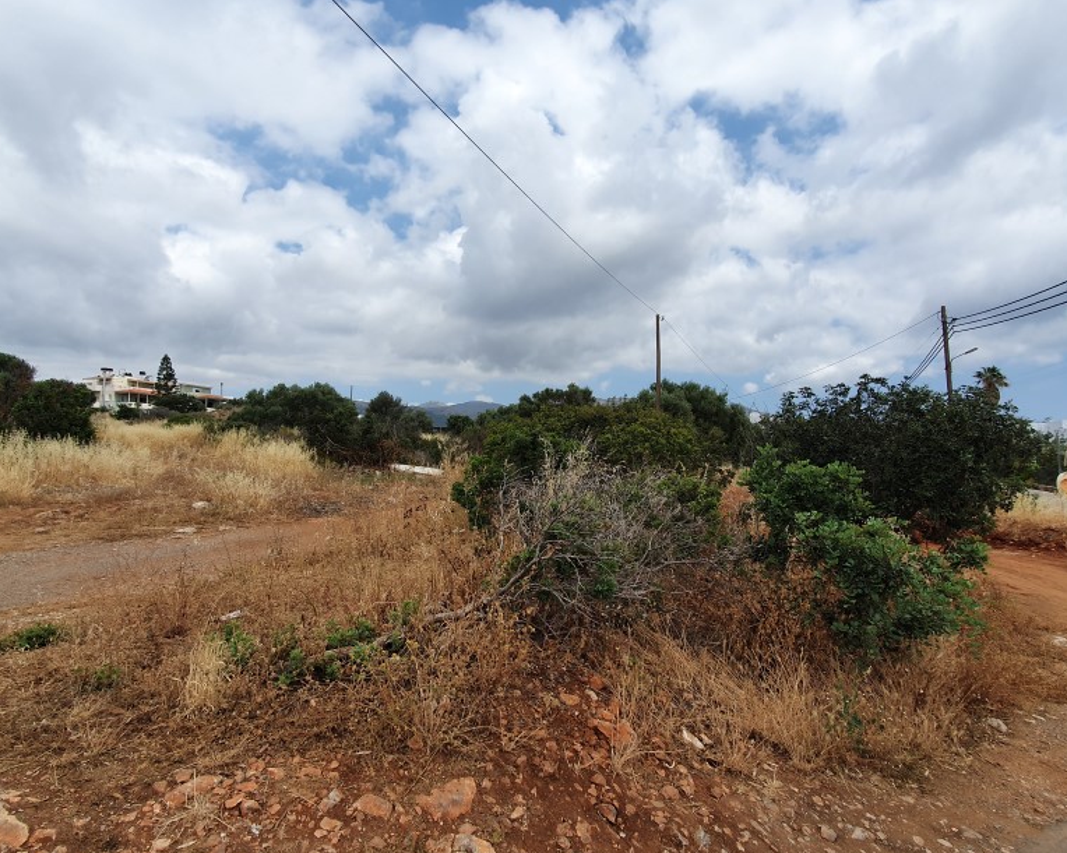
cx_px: 527
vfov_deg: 77.0
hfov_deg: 89.6
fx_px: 537
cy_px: 423
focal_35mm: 17
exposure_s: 1/1444
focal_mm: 1.8
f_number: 2.2
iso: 50
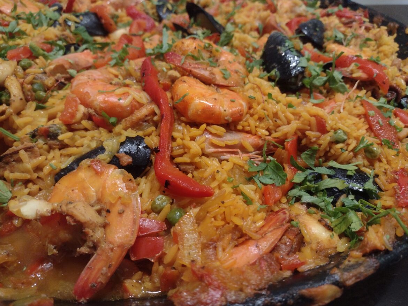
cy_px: 153
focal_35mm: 27
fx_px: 318
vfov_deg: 51.4
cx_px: 204
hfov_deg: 65.3
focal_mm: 4.71
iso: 603
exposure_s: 1/40
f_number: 1.7
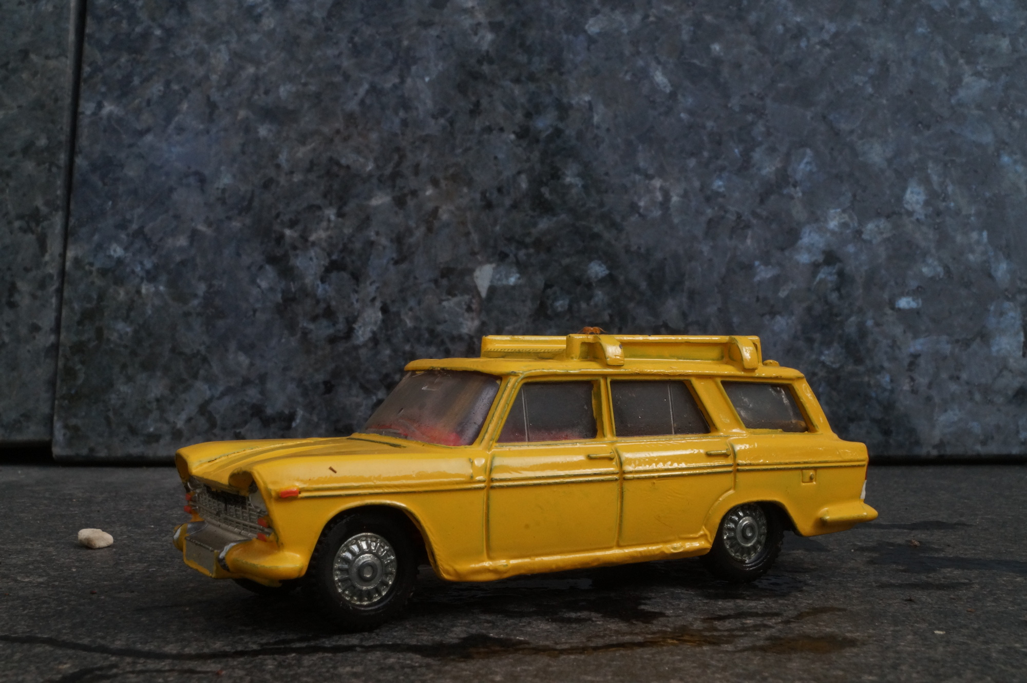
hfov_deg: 43.6
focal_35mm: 45
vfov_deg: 29.8
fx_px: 1283
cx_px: 514
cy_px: 342
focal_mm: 30
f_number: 22
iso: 800
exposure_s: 1/60
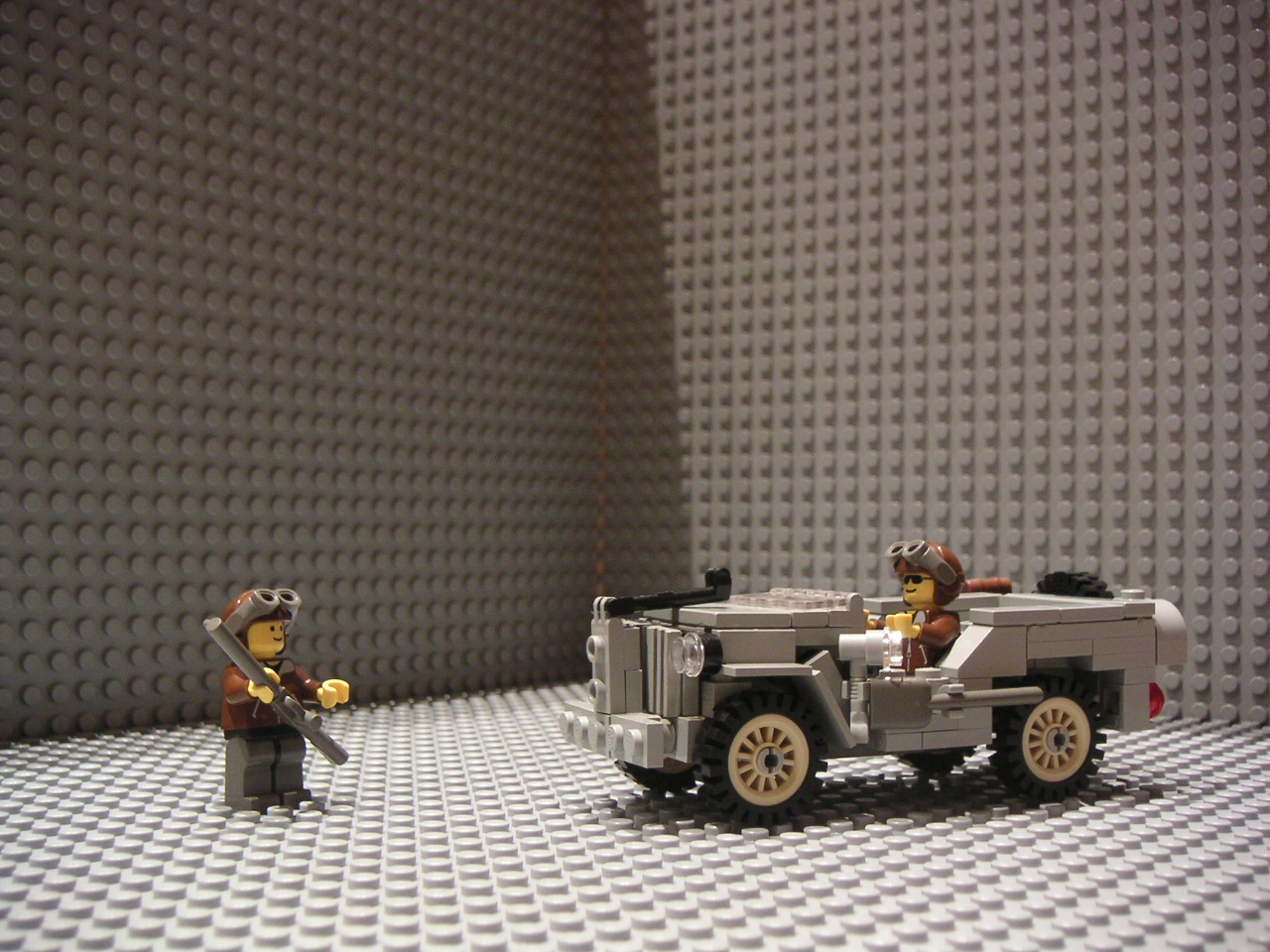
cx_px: 635
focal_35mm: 44
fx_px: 1614
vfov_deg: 32.9
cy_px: 476
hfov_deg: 42.9
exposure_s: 1/2
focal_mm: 6.8
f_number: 2.9
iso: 100
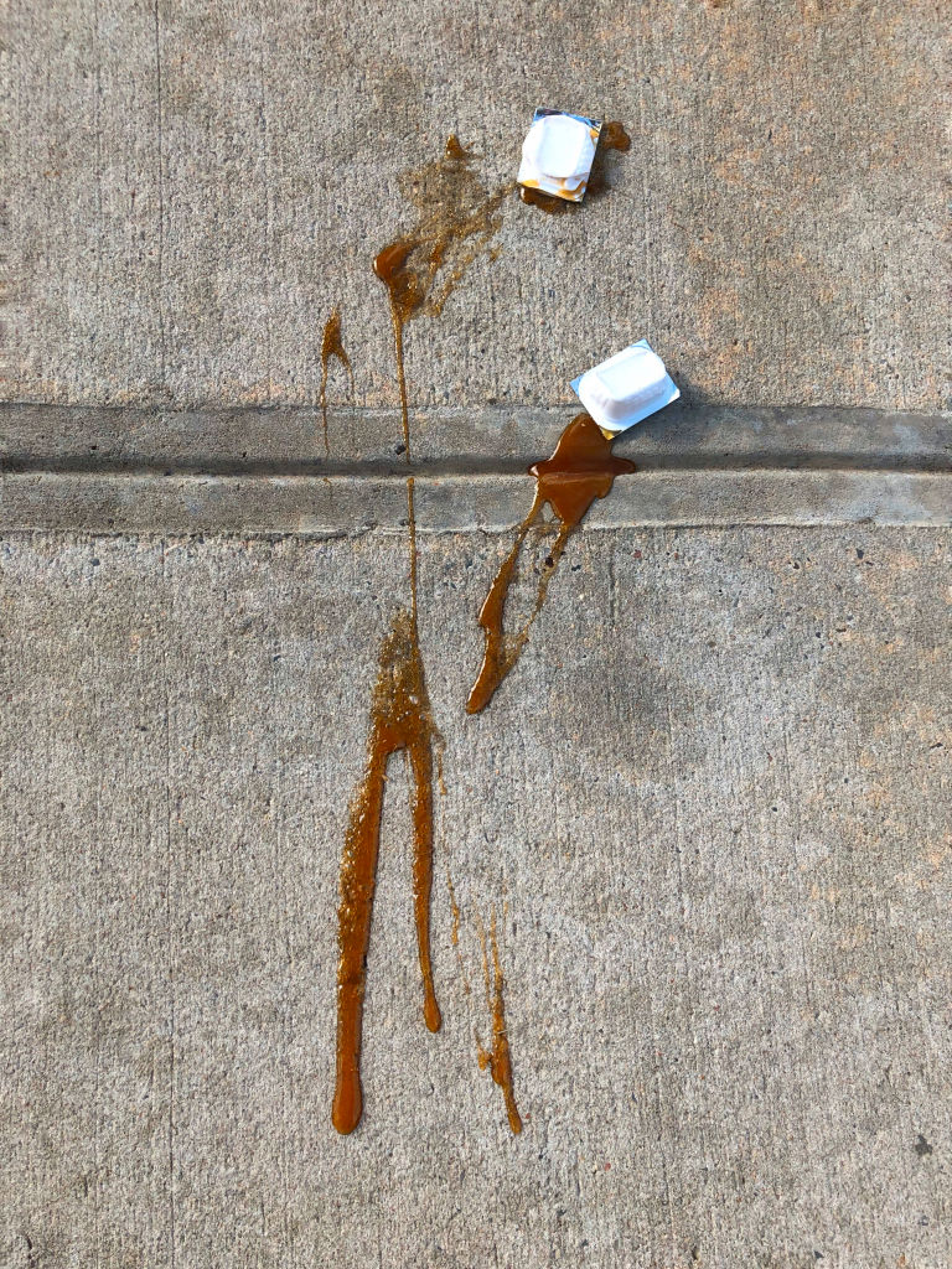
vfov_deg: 63.4
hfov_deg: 49.7
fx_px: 1027
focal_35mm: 28
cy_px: 634
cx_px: 476
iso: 20
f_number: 1.8
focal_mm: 3.99
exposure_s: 1/838
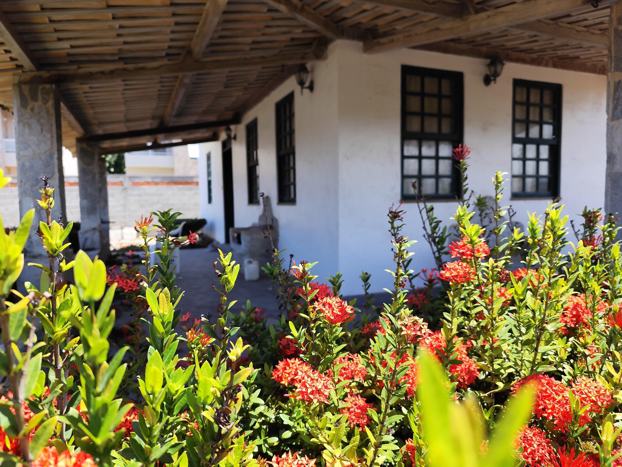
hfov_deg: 73.9
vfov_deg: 58.9
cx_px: 311
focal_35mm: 23
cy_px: 234
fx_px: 413
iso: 50
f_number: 1.65
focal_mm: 6.14
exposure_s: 1/449
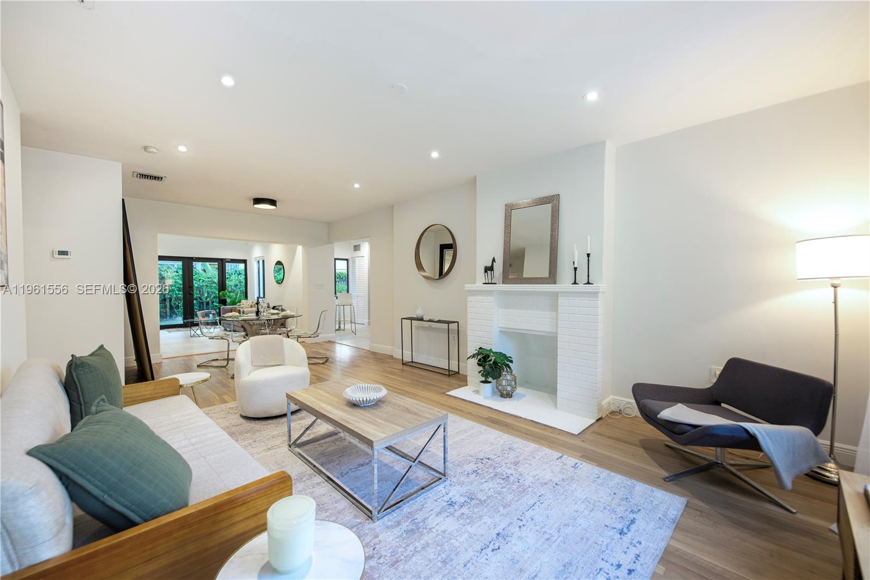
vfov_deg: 81.2
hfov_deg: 104.3
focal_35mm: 14
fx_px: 338
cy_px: 290
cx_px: 435
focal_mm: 14
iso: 31
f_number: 4
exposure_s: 1/6
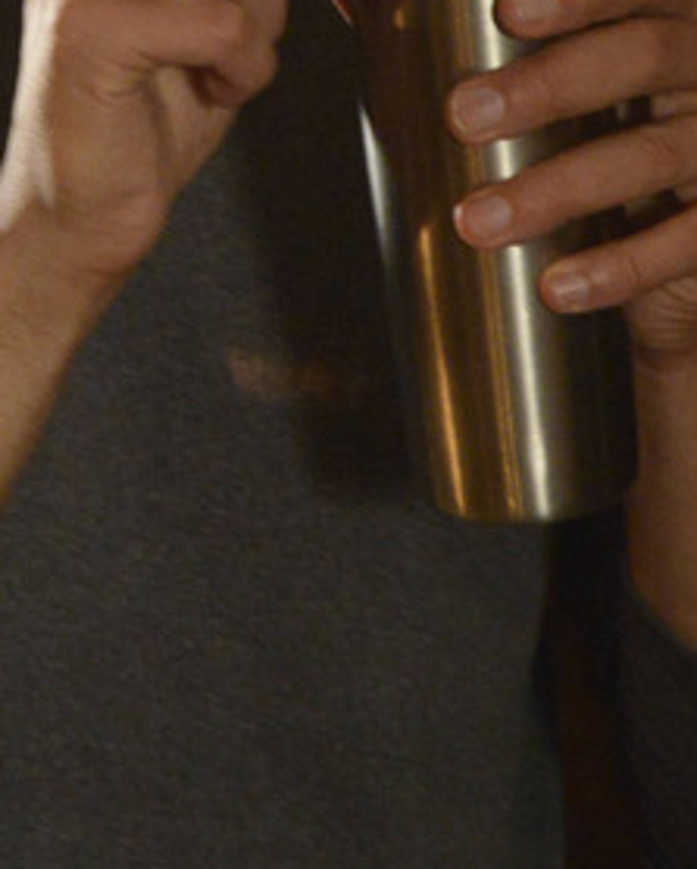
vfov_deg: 5.7
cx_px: 119
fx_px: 8624
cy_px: -191
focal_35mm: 335
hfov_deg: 4.6
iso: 5000
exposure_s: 1/60
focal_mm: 85
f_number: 5.6
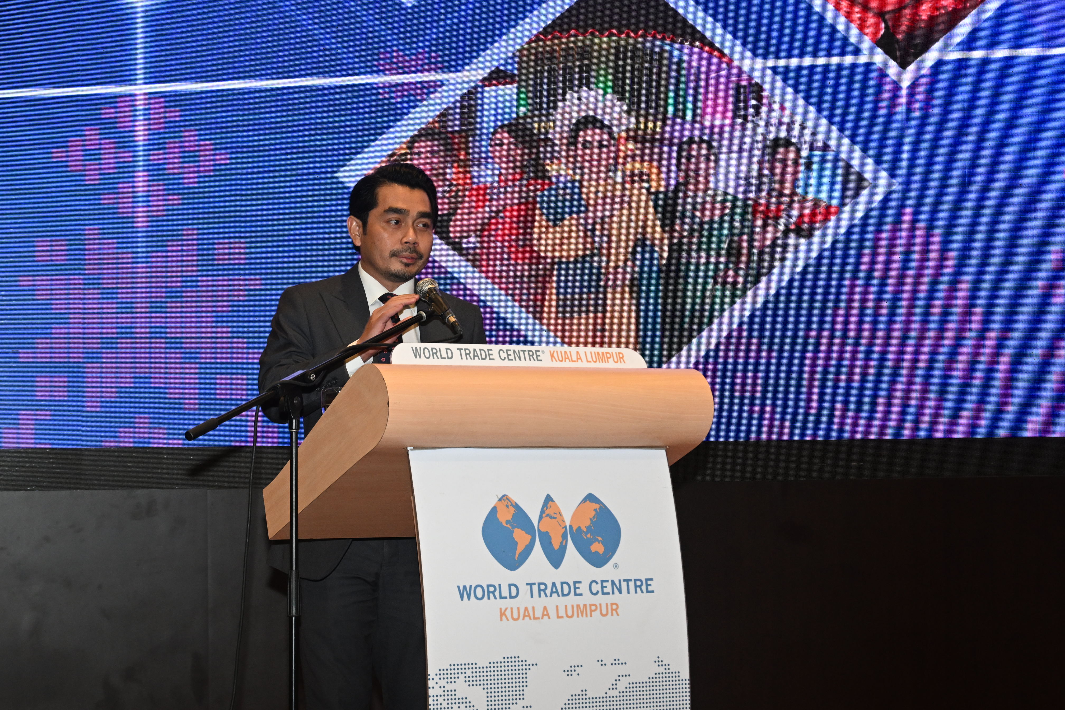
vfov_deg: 16.9
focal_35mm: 81
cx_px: 532
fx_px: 2396
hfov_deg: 25.1
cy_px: 355
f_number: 5.6
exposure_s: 1/100
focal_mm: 54
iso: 1600
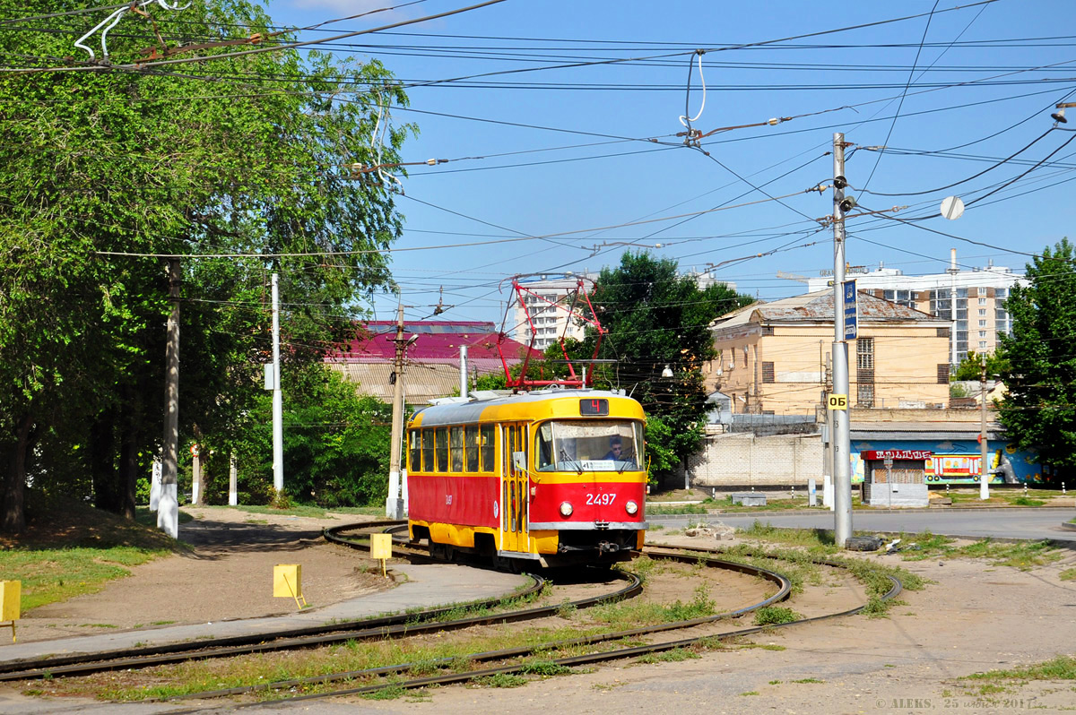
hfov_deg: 28.1
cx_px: 538
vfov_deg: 18.9
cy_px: 358
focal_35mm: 72
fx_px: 2150
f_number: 8
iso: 200
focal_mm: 48
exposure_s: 1/500
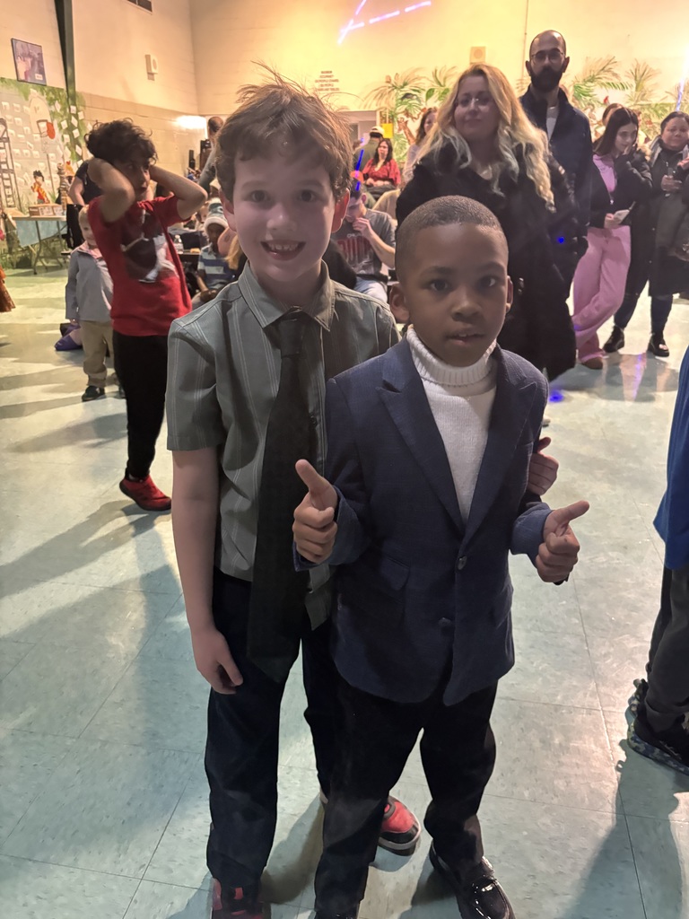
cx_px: 344
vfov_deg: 67.3
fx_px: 690
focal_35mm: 26
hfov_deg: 53.1
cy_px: 460
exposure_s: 1/30
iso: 1000
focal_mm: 5.96
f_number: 1.6
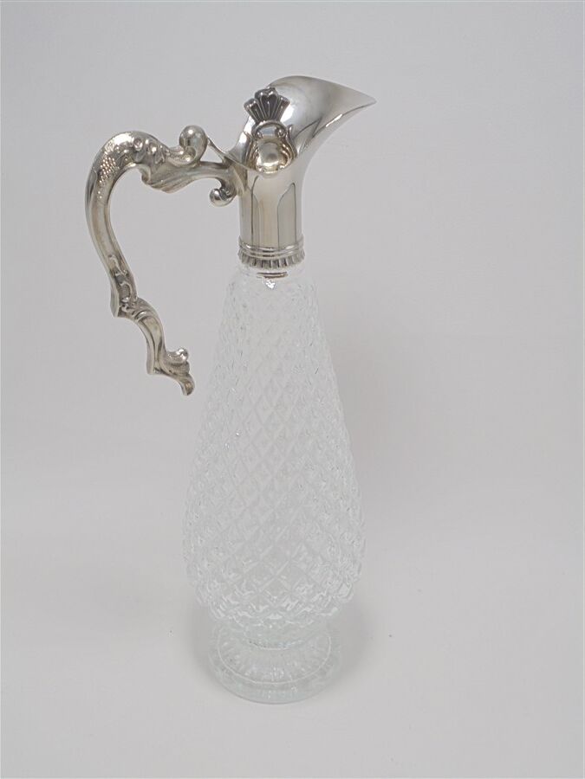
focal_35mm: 49
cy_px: 390
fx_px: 1104
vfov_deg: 38.9
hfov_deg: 29.7
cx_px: 292
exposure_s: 1/50
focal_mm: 8.9
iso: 100
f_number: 4.8
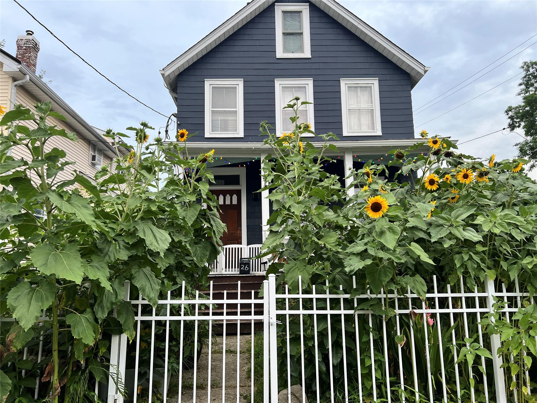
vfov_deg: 53.1
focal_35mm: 26
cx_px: 268
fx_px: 403
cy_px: 202
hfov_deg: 67.3
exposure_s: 1/121
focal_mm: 5.7
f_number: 1.5
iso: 80
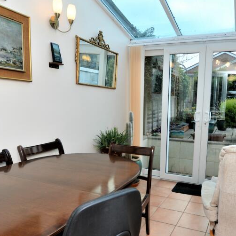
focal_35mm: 26
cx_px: 154
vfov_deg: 60.5
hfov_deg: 59.8
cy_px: 139
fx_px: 201
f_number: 4.5
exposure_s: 1/100
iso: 100
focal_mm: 10
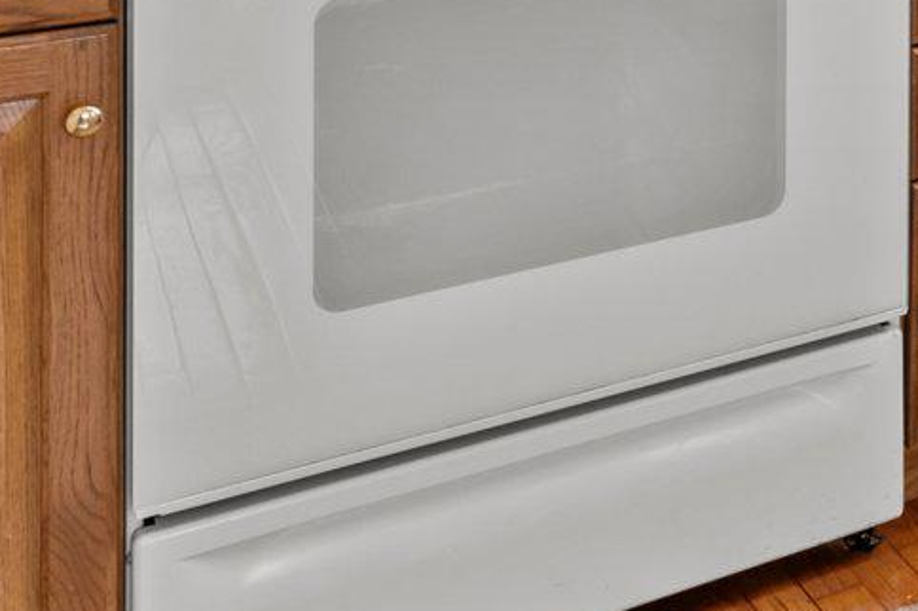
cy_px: -494
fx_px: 1835
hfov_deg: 23.6
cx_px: 1292
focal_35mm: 72
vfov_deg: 16.0
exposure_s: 1/20
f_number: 8
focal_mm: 17
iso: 500
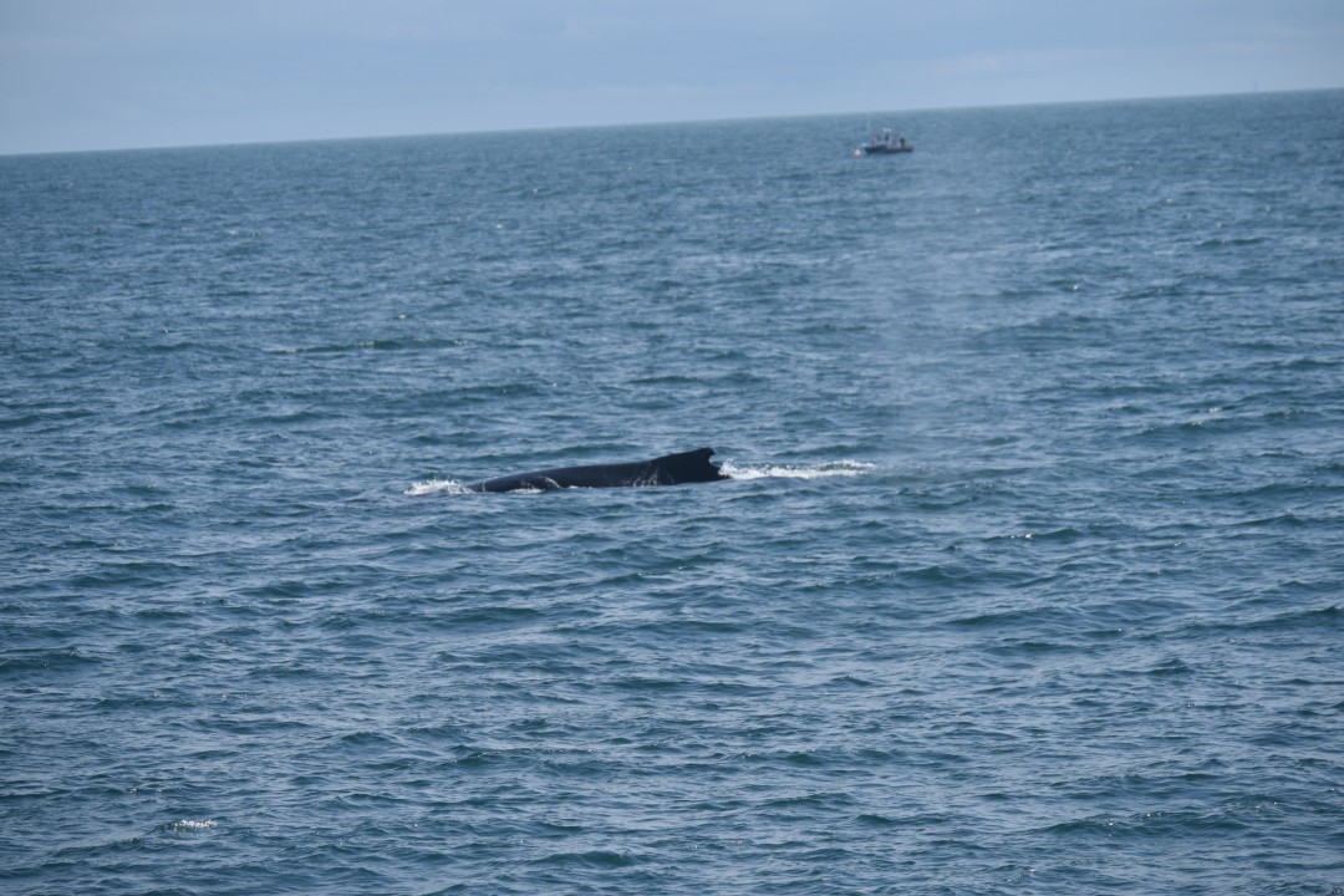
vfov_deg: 7.0
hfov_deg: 10.5
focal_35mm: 195
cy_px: 448
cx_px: 672
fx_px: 7279
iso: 200
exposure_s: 1/1600
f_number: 5.6
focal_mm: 130
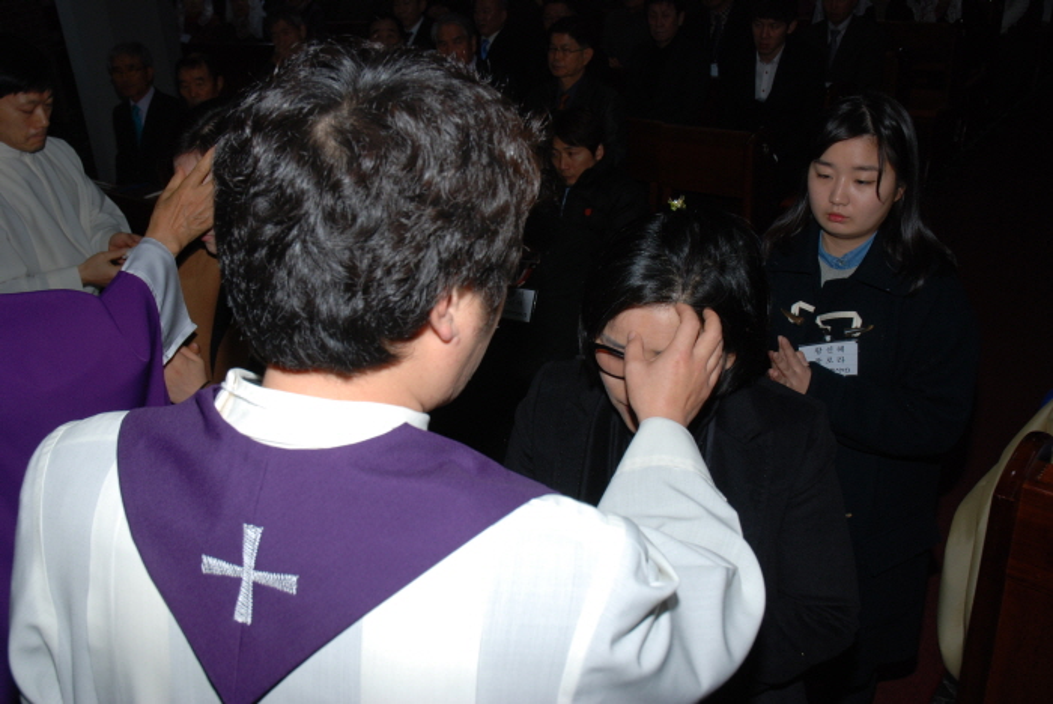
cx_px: 526
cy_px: 352
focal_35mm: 36
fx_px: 1054
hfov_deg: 53.1
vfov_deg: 36.9
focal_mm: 24
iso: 200
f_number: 8
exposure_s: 1/60
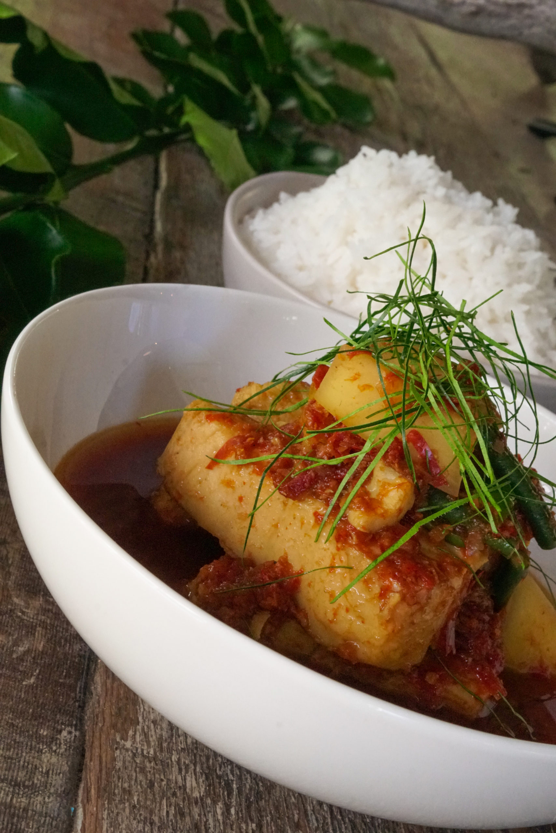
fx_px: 1216
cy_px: 416
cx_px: 278
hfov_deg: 25.8
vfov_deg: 37.8
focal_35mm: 52
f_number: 16
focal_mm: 35
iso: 5000
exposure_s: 1/80
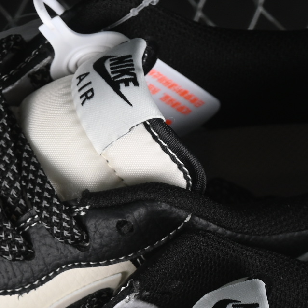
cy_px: 412
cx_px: 54
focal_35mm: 278
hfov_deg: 6.3
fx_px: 2798
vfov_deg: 6.2
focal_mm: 50
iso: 160
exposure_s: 1/60
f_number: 6.3
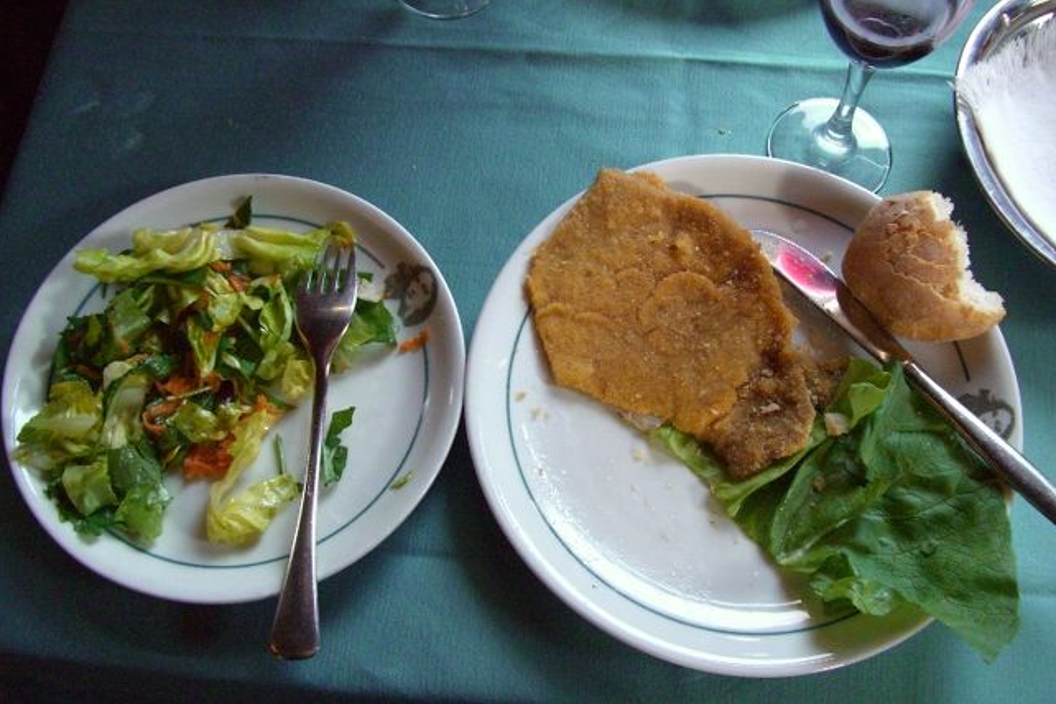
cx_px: 531
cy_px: 305
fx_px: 1173
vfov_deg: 33.4
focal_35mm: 40
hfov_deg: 48.5
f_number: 2.8
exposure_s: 1/80
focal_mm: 7.9
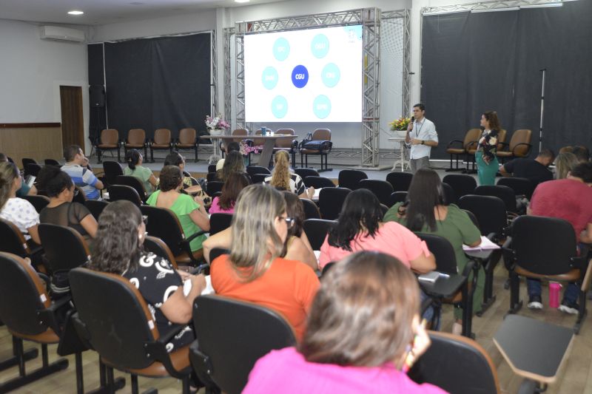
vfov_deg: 35.0
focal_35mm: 38
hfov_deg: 50.7
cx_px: 296
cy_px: 197
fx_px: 625
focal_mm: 38
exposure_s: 1/125
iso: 4000
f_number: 5.6
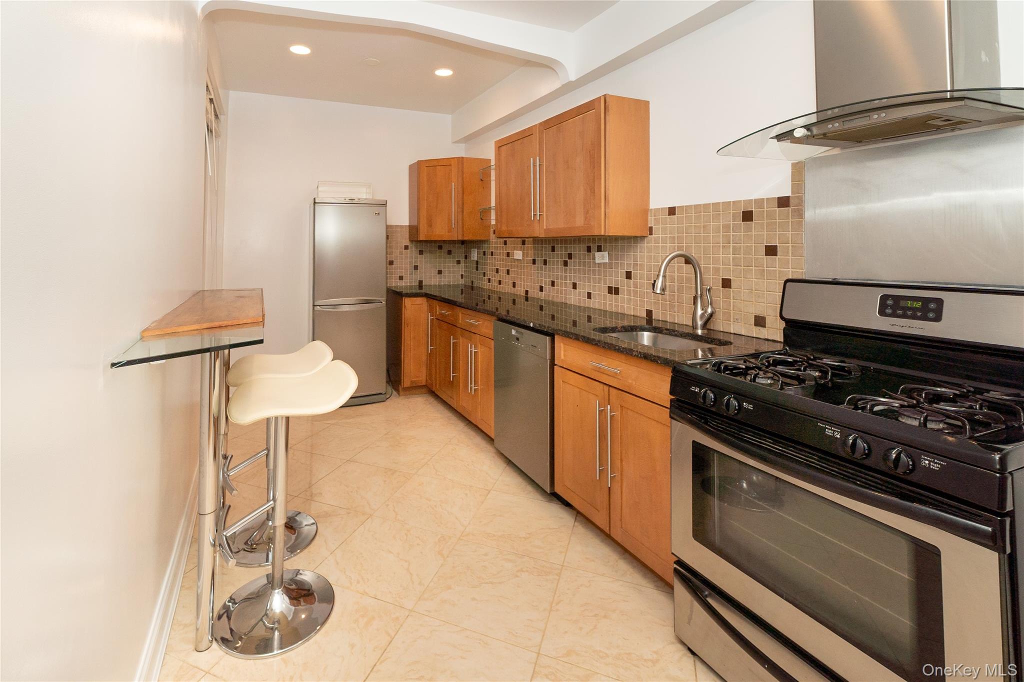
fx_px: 427
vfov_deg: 77.3
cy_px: 341
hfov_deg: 100.4
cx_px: 512
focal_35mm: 15
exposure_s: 1/40
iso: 125
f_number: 5
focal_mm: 10
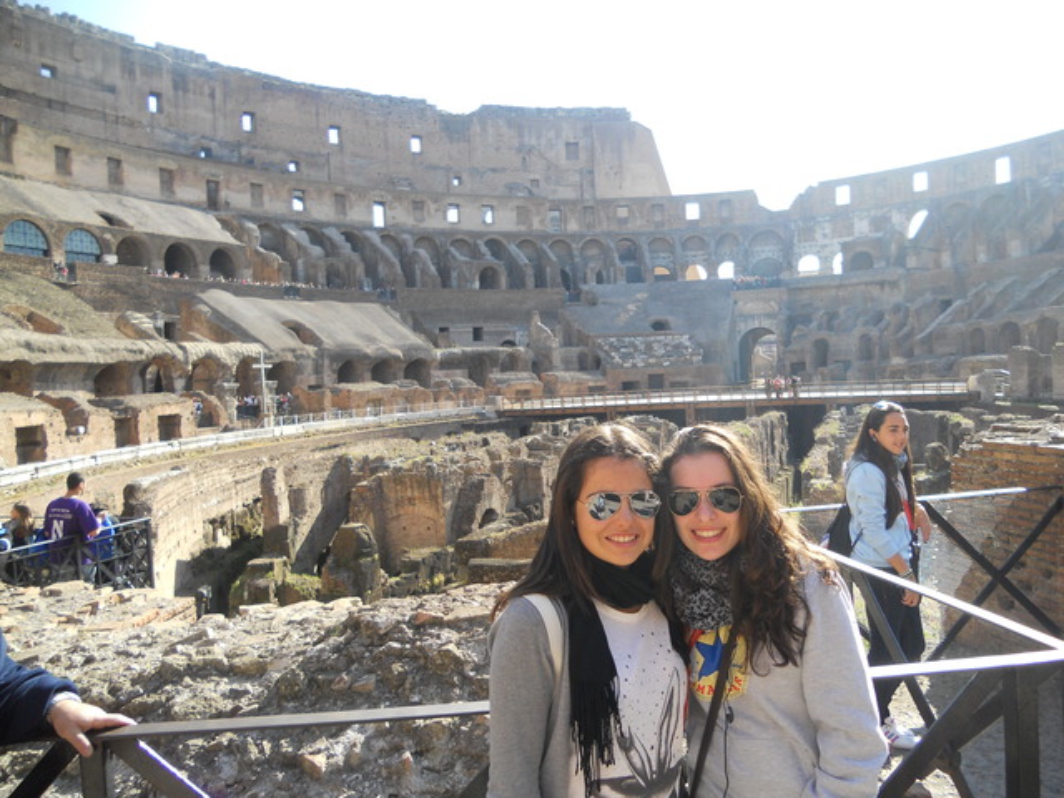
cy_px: 399
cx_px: 532
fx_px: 830
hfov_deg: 65.3
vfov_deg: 51.4
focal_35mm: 27
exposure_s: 1/250
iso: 80
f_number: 3.2
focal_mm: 4.9
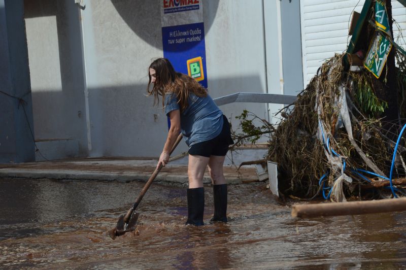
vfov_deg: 10.1
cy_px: 135
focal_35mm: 135
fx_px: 1521
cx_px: 203
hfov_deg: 15.2
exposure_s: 1/500
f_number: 11
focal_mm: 90
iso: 400
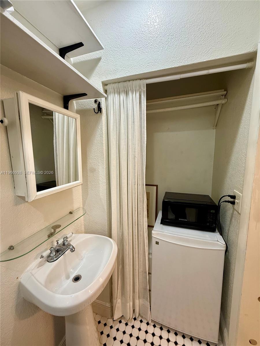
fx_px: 140
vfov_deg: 102.1
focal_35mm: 14
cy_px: 173
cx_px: 130
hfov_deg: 85.7
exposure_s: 1/120
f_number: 2.2
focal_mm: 2.22
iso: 200
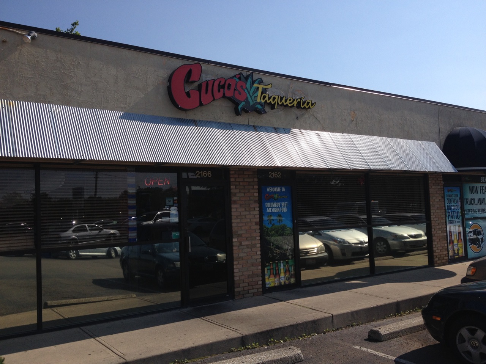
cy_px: 182
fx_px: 491
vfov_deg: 40.7
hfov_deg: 52.6
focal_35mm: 35
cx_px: 243
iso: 50
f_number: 2.4
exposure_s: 1/2304
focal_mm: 4.28
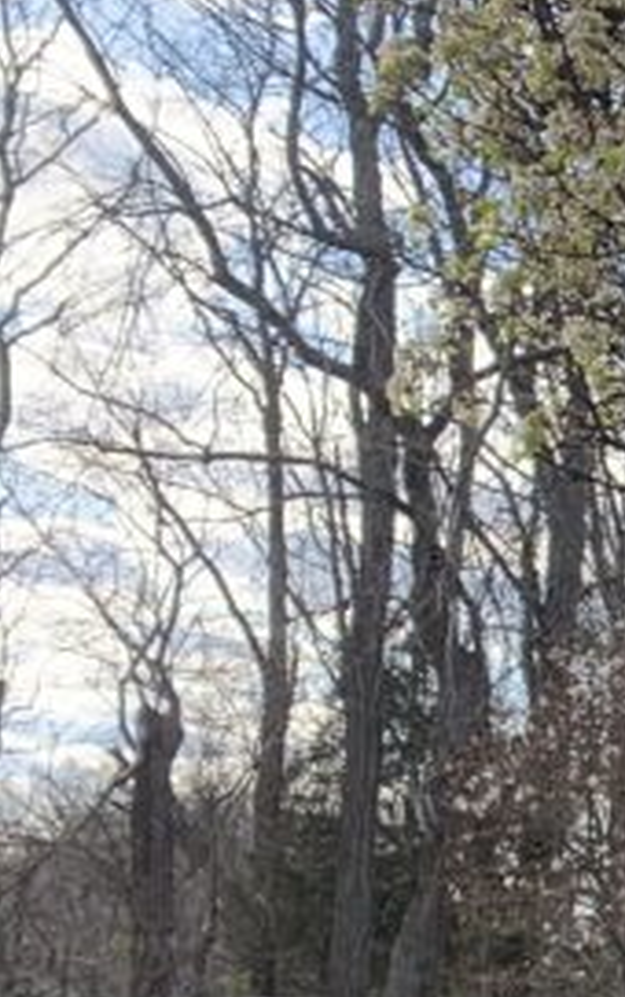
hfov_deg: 9.7
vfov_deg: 19.2
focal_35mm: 104
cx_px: 1879
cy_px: 1074
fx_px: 2827
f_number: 1.8
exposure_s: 1/452
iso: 25
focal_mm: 4.25
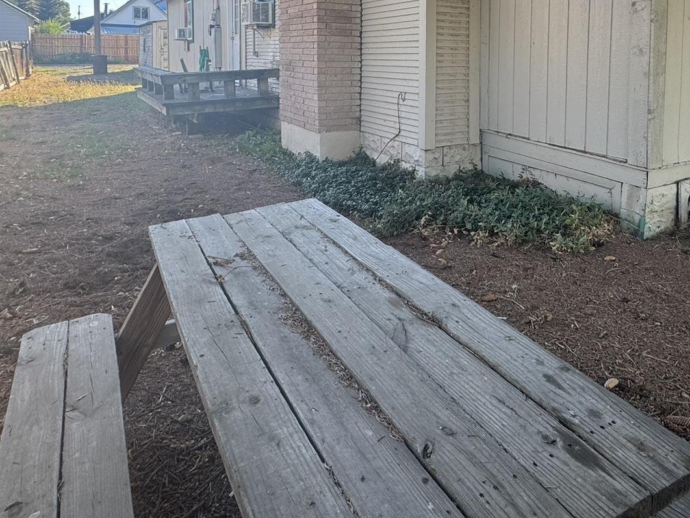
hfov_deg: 64.8
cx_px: 407
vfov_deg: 48.1
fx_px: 538
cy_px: 93
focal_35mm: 27
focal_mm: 2.22
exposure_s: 1/160
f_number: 2.2
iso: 40
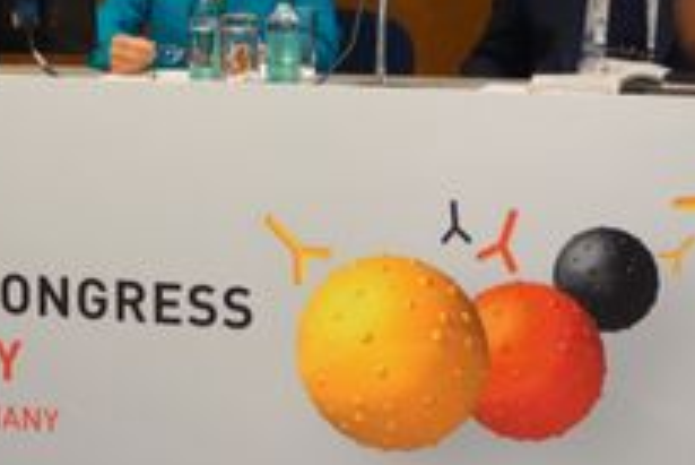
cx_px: 115
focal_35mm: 114
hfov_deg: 17.7
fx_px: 2202
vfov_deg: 12.0
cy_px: 61
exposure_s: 1/15
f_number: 3.5
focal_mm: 19.31
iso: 800
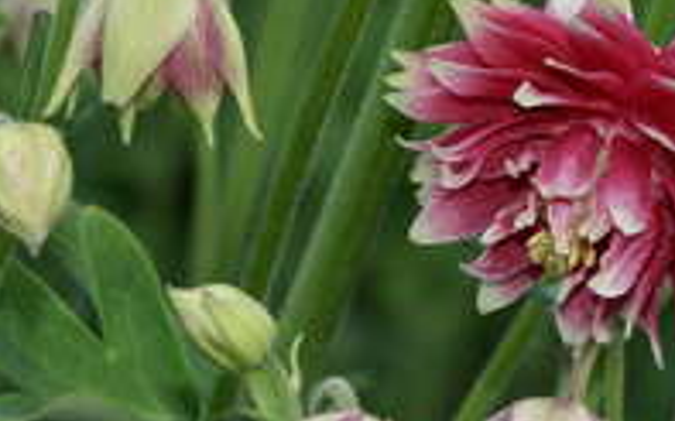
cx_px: 685
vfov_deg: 3.6
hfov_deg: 5.8
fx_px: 6694
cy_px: 245
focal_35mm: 364
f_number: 5.6
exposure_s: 1/500
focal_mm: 34.26
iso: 200
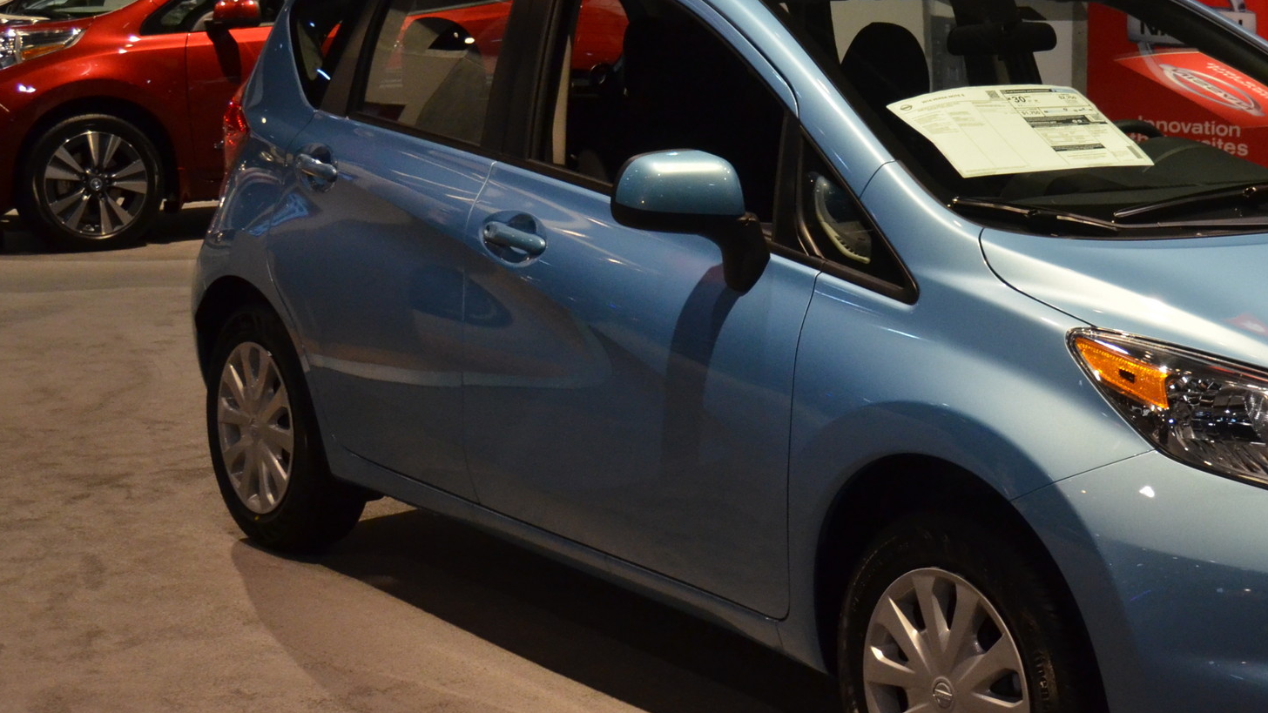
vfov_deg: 17.2
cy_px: 309
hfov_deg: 29.4
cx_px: 1022
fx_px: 2354
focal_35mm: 70
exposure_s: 1/320
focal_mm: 26
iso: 1600
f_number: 4
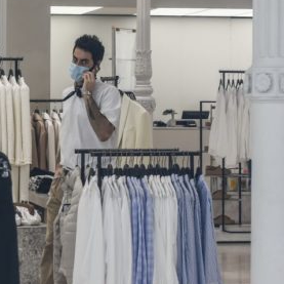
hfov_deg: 10.2
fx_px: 1587
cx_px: 91
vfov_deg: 10.2
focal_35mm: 171
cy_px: 140
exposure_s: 1/250
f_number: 7.1
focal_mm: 80
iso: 800
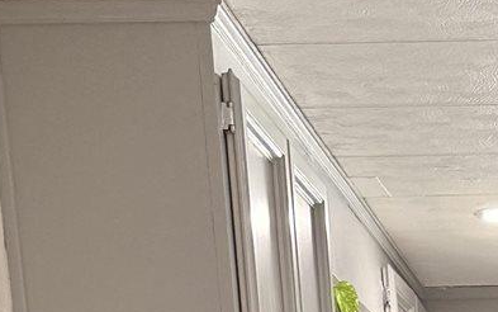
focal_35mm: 149
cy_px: 1049
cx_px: 854
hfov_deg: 12.9
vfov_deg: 7.4
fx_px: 2023
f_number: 1.78
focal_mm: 6.76
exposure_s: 1/120
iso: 160
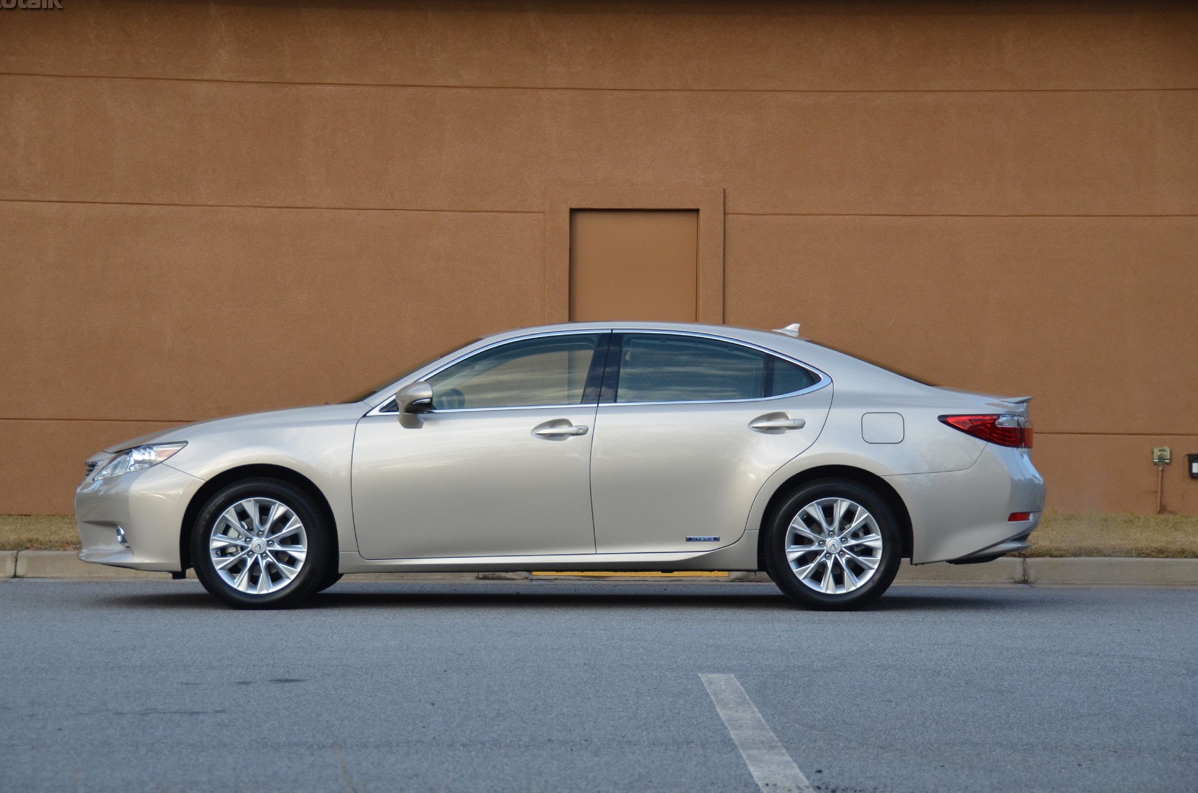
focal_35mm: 102
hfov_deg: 20.1
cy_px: 401
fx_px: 3371
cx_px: 575
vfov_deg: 13.4
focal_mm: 65
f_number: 5
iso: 800
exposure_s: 1/1000
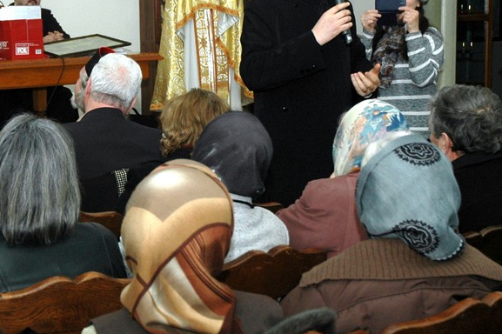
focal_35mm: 106
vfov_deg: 12.9
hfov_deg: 19.0
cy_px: 170
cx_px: 72
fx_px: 1477
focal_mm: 34
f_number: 4.2
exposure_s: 1/60
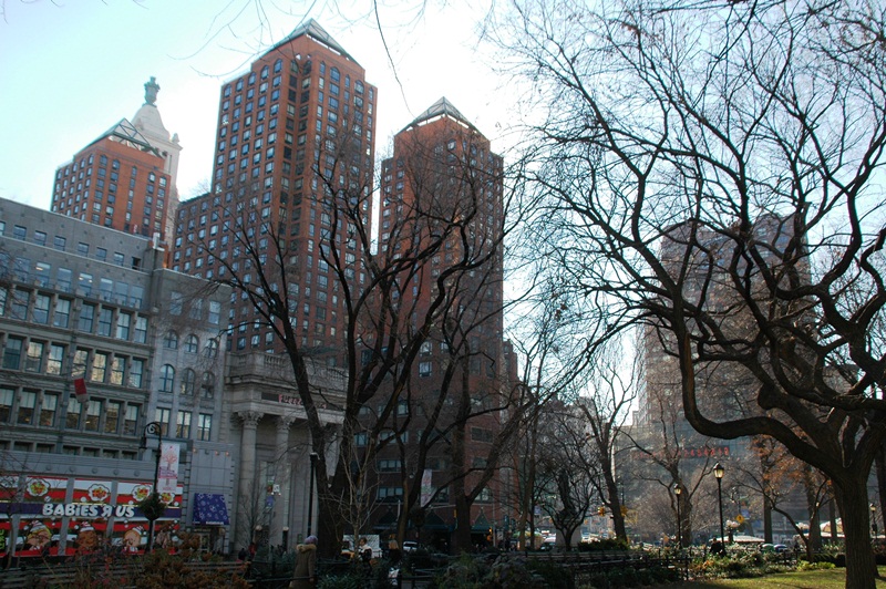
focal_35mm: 33
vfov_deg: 39.9
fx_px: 811
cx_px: 443
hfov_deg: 57.3
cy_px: 294
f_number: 10
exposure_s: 1/200
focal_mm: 22
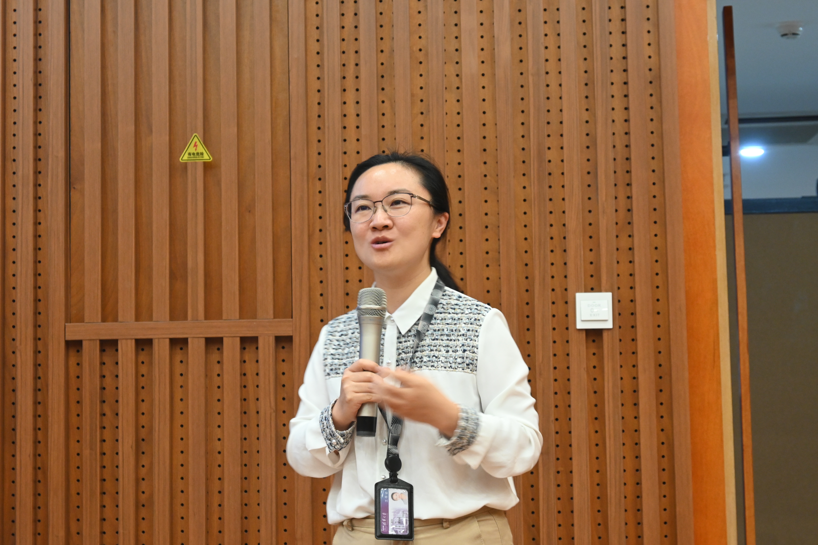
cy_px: 272
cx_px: 409
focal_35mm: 75
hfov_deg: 27.0
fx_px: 1704
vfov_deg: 18.2
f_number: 6.3
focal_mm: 50
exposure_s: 1/13
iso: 1600
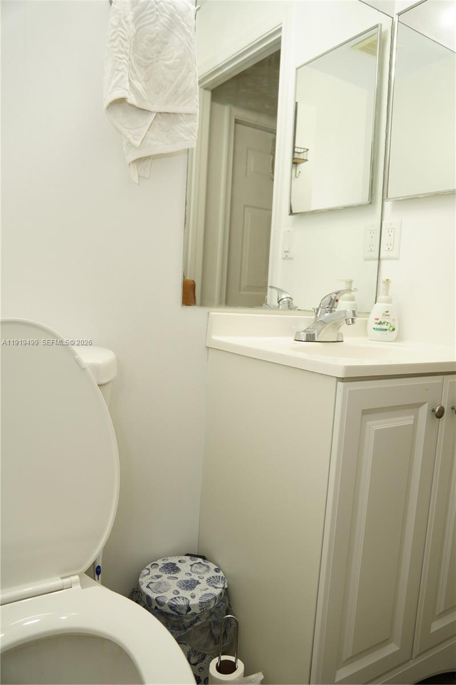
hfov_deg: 50.4
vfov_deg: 70.5
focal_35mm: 26
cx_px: 228
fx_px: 485
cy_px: 342
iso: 160
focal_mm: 17
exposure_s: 1/60
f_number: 3.2
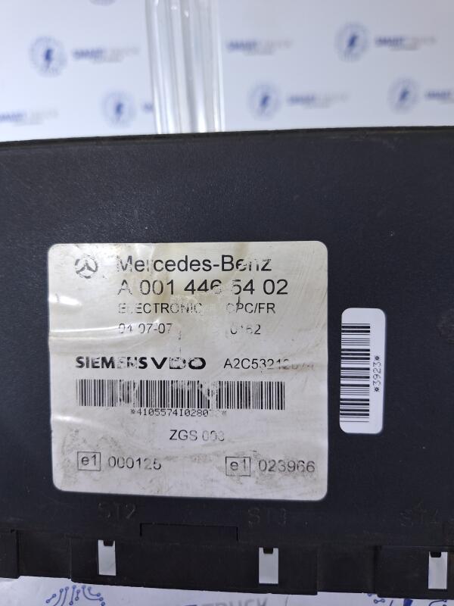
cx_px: 227
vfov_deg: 73.9
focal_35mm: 23
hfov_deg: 58.9
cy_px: 303
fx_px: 402
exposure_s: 1/50
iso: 160
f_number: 1.8
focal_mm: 5.54
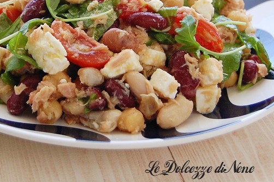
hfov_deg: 17.1
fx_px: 905
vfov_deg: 11.4
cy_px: 11
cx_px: 46
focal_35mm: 119
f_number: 5
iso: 800
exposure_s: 1/40
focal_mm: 40
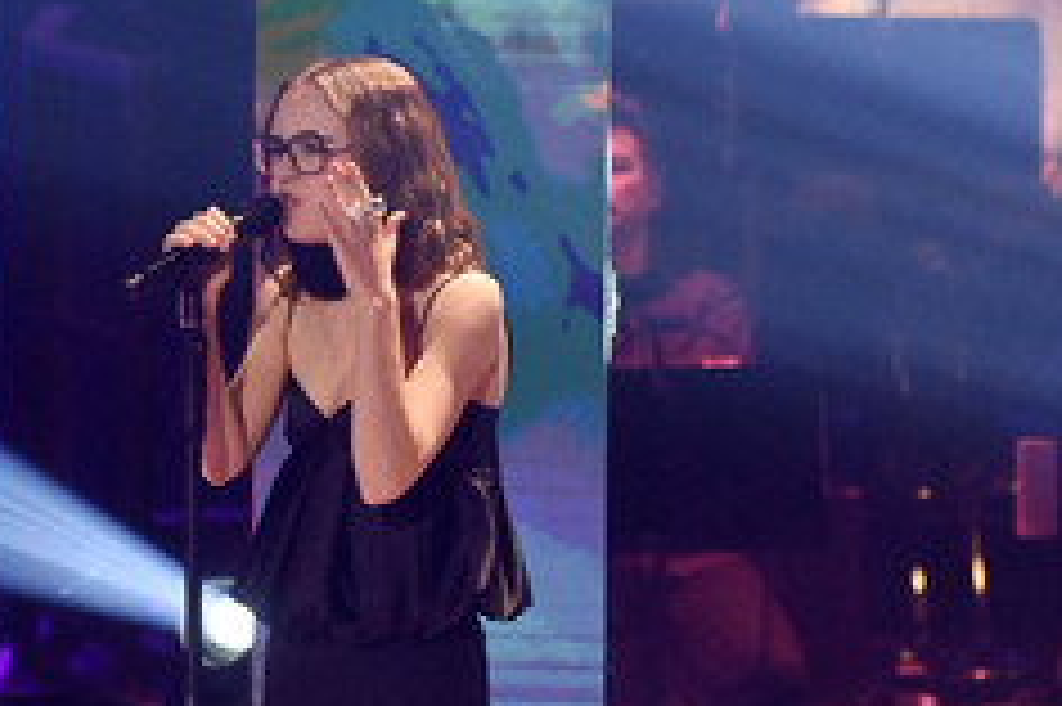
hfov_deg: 4.0
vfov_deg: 2.7
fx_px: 15240
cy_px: 598
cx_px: 349
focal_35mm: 517
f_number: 5.6
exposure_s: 1/400
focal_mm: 270
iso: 16000
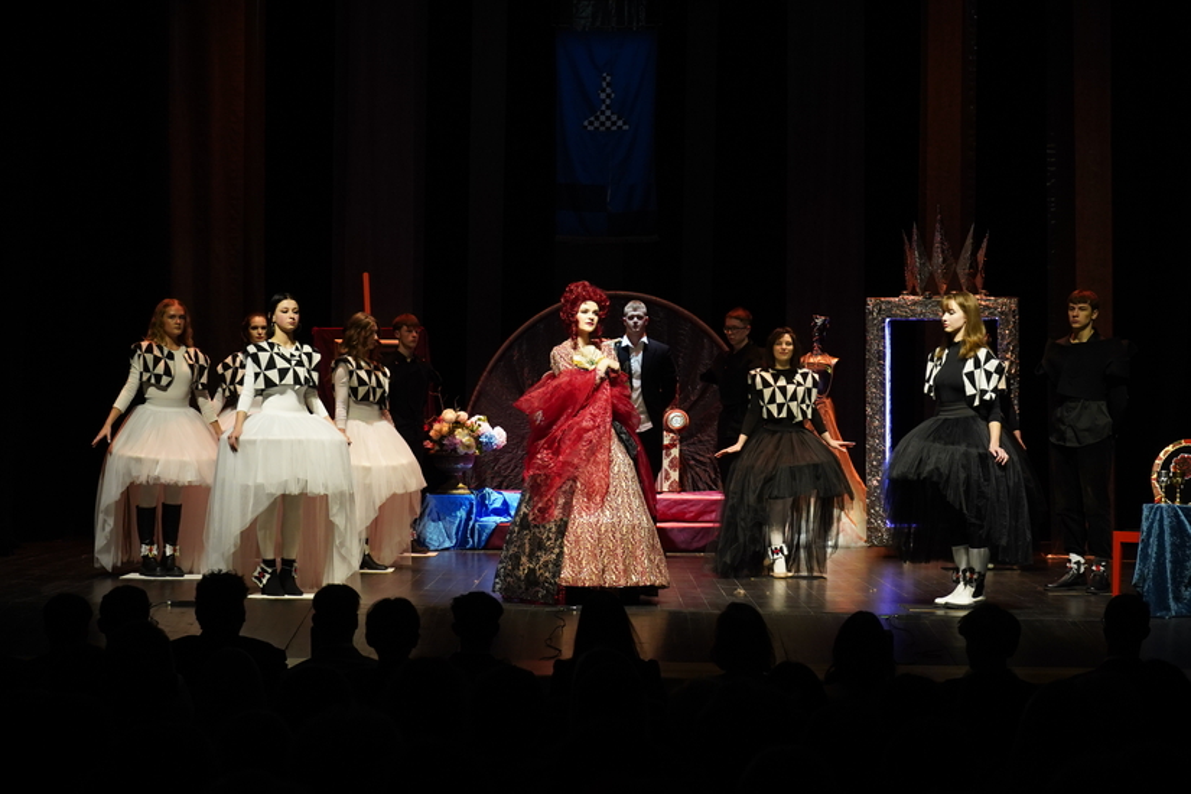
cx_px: 596
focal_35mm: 90
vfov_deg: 15.2
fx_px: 2977
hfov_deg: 22.6
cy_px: 397
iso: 1250
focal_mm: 60
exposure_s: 1/100
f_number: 5.6
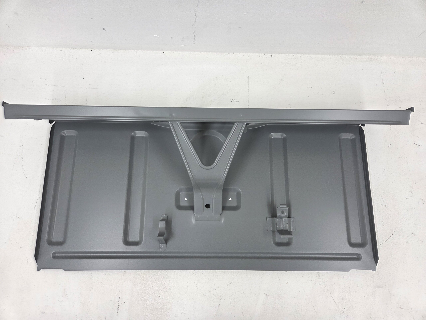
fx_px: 283
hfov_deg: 73.9
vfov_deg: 58.9
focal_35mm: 23
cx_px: 213
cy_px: 160
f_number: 1.8
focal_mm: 5.4
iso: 80
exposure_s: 1/120
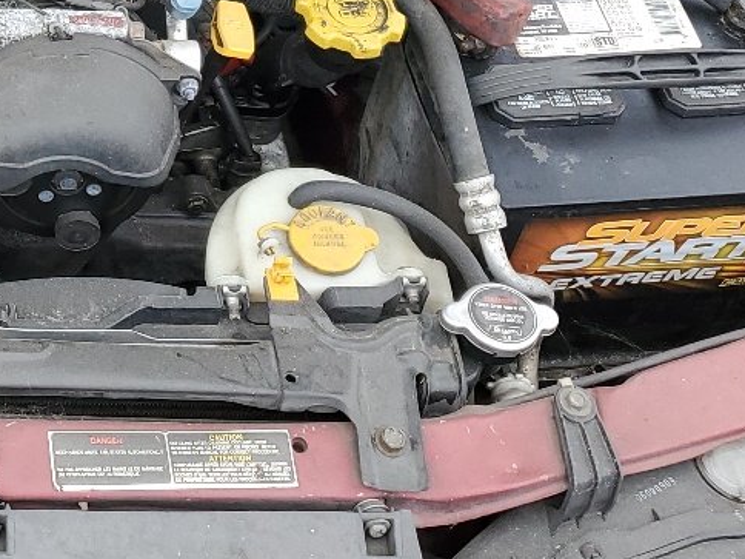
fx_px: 1851
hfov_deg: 20.7
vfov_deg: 16.7
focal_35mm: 86
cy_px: -42
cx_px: -231
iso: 50
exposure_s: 1/625
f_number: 1.5
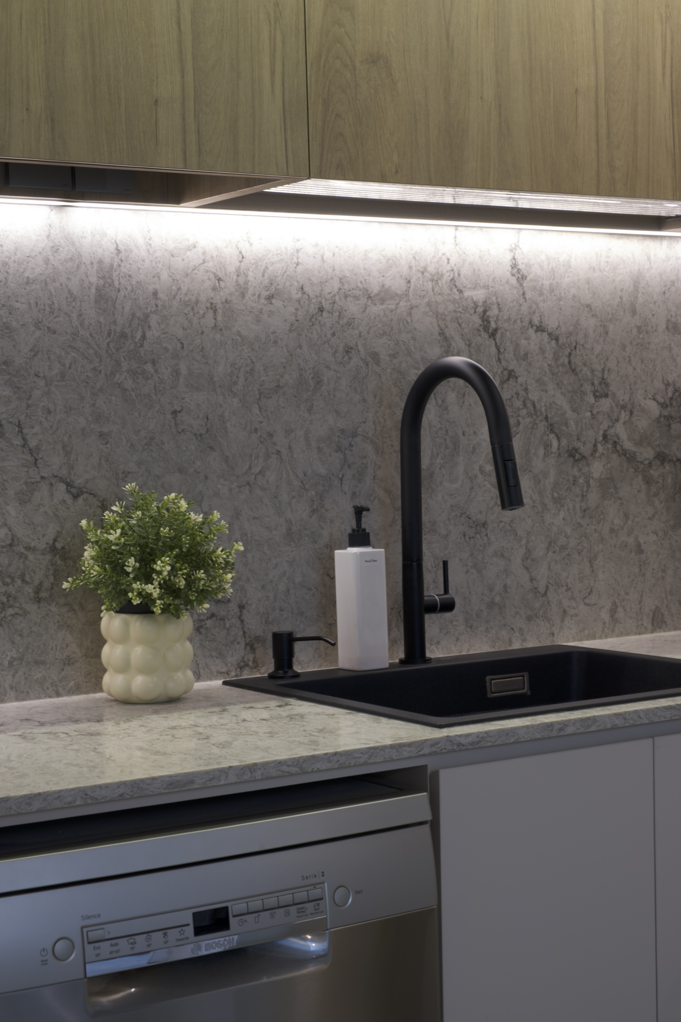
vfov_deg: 31.4
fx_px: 1816
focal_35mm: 64
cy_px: 511
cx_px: 340
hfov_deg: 21.2
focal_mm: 42.5
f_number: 9
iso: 100
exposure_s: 1/2
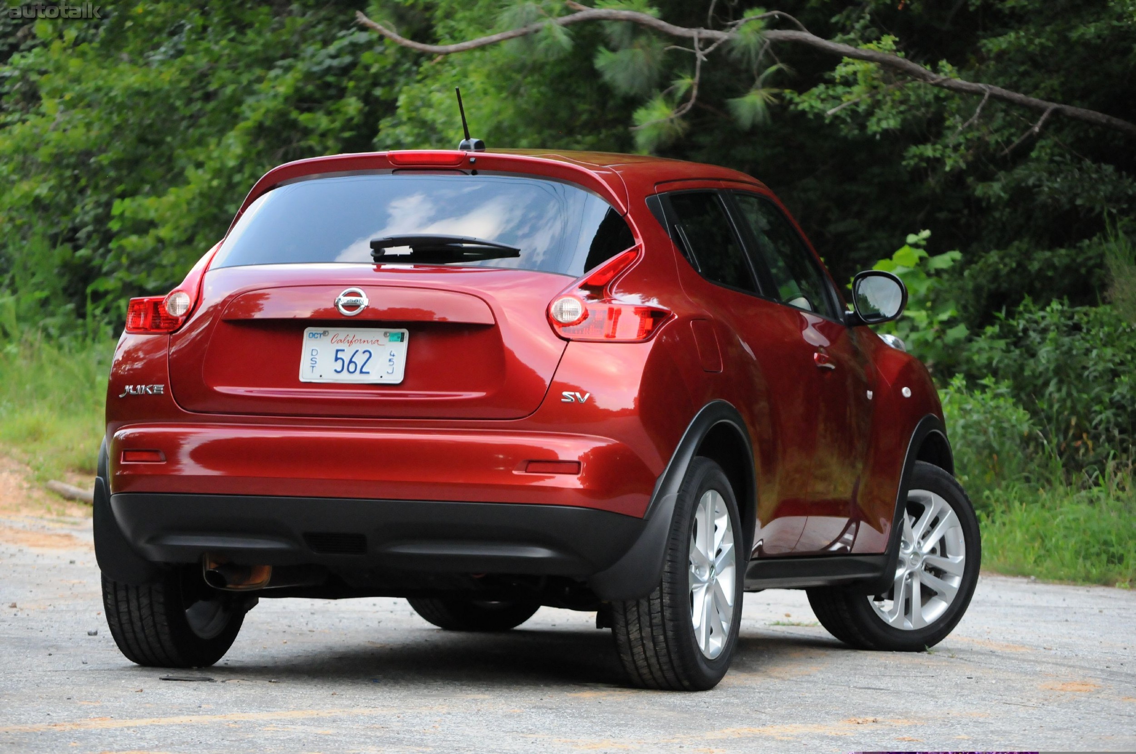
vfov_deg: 11.1
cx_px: 568
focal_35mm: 123
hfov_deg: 16.7
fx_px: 3877
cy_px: 377
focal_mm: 82
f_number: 5.6
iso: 2000
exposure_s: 1/320
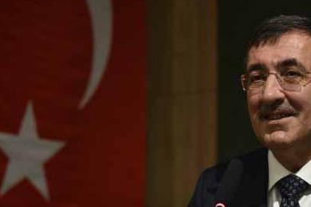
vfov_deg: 6.2
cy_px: 133
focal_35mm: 223
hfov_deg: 9.2
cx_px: 269
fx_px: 1926
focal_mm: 112
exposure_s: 1/250
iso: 1600
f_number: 4
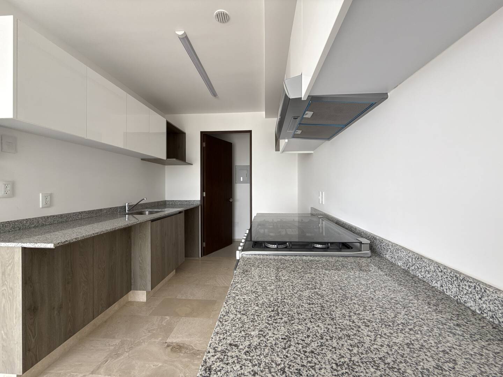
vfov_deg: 85.7
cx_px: 252
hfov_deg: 102.1
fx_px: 203
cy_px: 188
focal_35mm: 14
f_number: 2.2
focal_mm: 2.22
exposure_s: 1/134
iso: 50
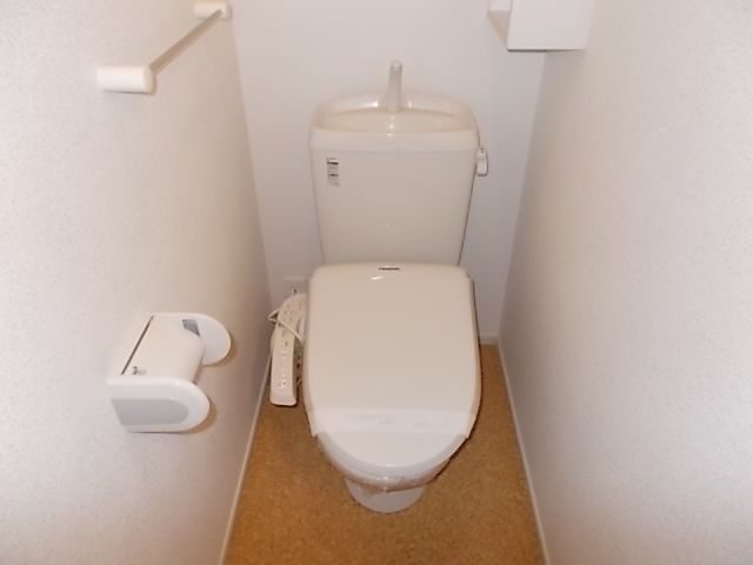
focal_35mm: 26
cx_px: 376
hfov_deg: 67.3
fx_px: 566
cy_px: 282
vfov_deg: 53.1
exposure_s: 1/25
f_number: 3.2
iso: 200
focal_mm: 4.6
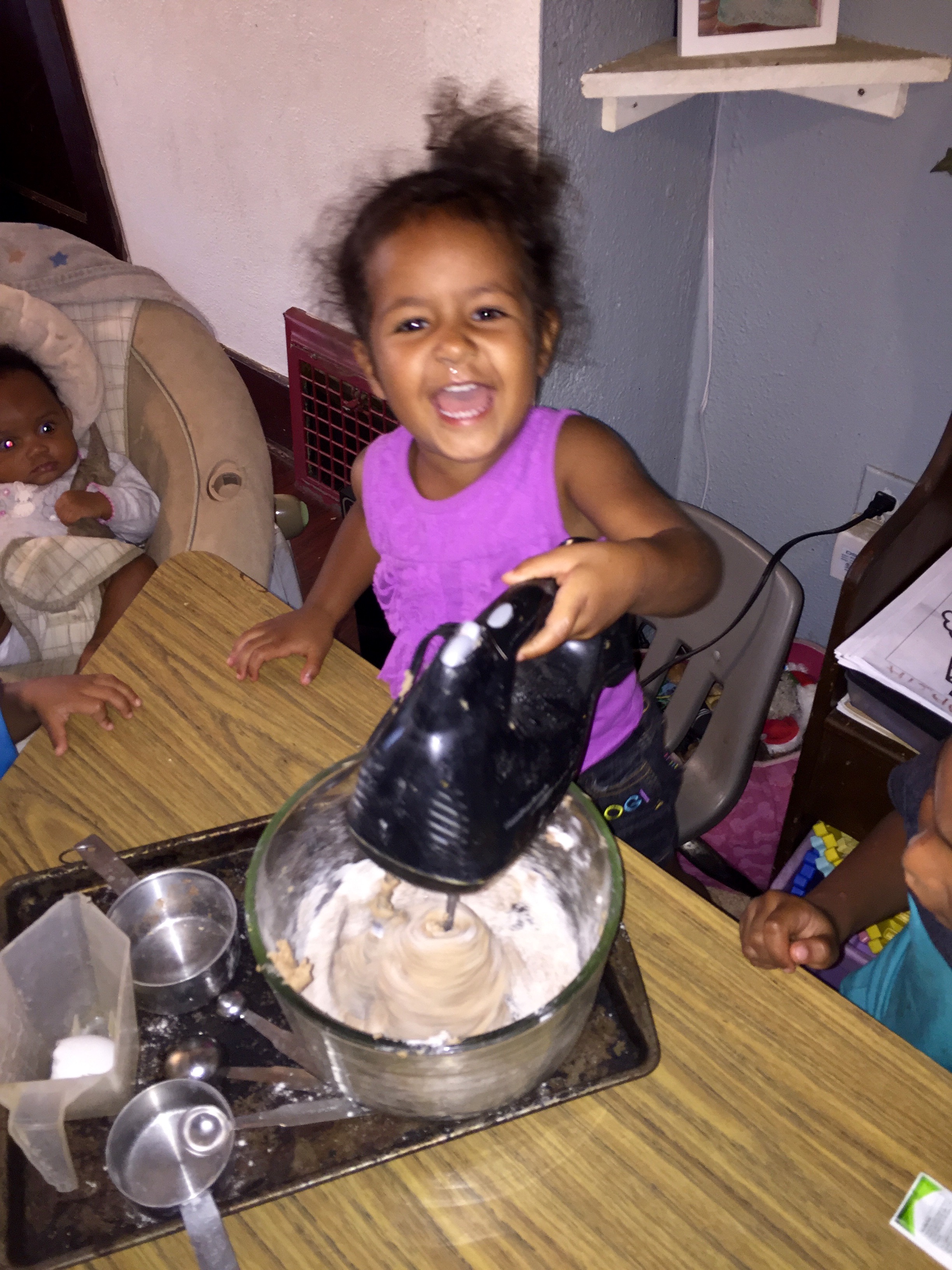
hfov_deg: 48.2
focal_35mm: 29
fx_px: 1063
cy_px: 635
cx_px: 476
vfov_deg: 61.7
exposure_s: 1/16
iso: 80
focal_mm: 4.15
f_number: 2.2
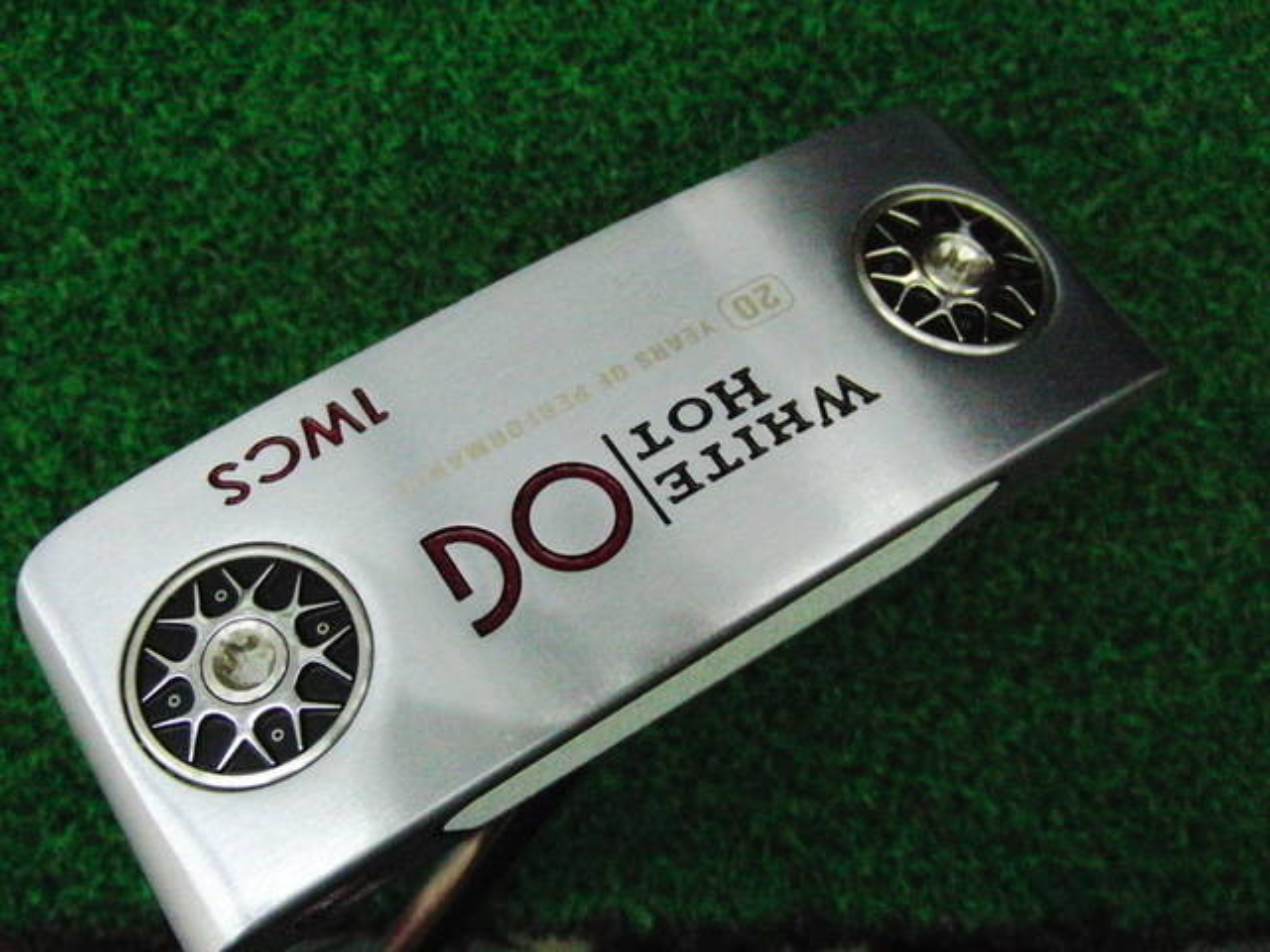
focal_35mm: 37
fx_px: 1357
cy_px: 476
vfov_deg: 38.7
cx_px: 635
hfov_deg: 50.1
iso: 3200
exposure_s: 1/640
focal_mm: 6.42
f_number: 3.6
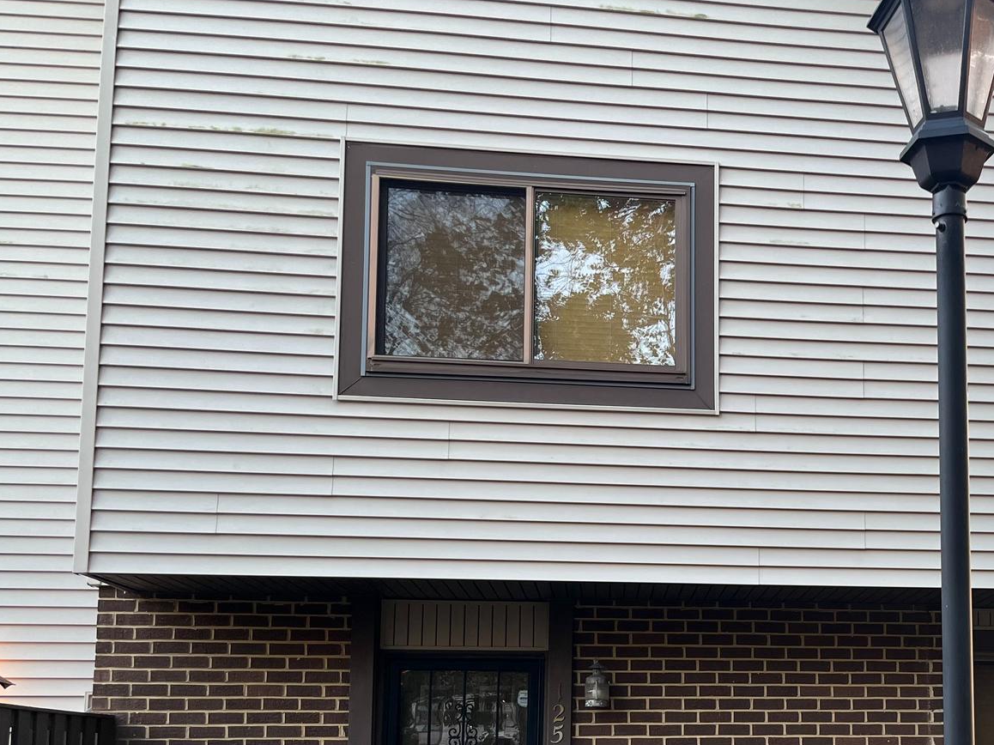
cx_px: 819
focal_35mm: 46
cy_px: 652
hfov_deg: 39.4
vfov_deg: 30.3
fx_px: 1321
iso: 100
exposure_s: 1/122
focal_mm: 5.1
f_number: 1.6
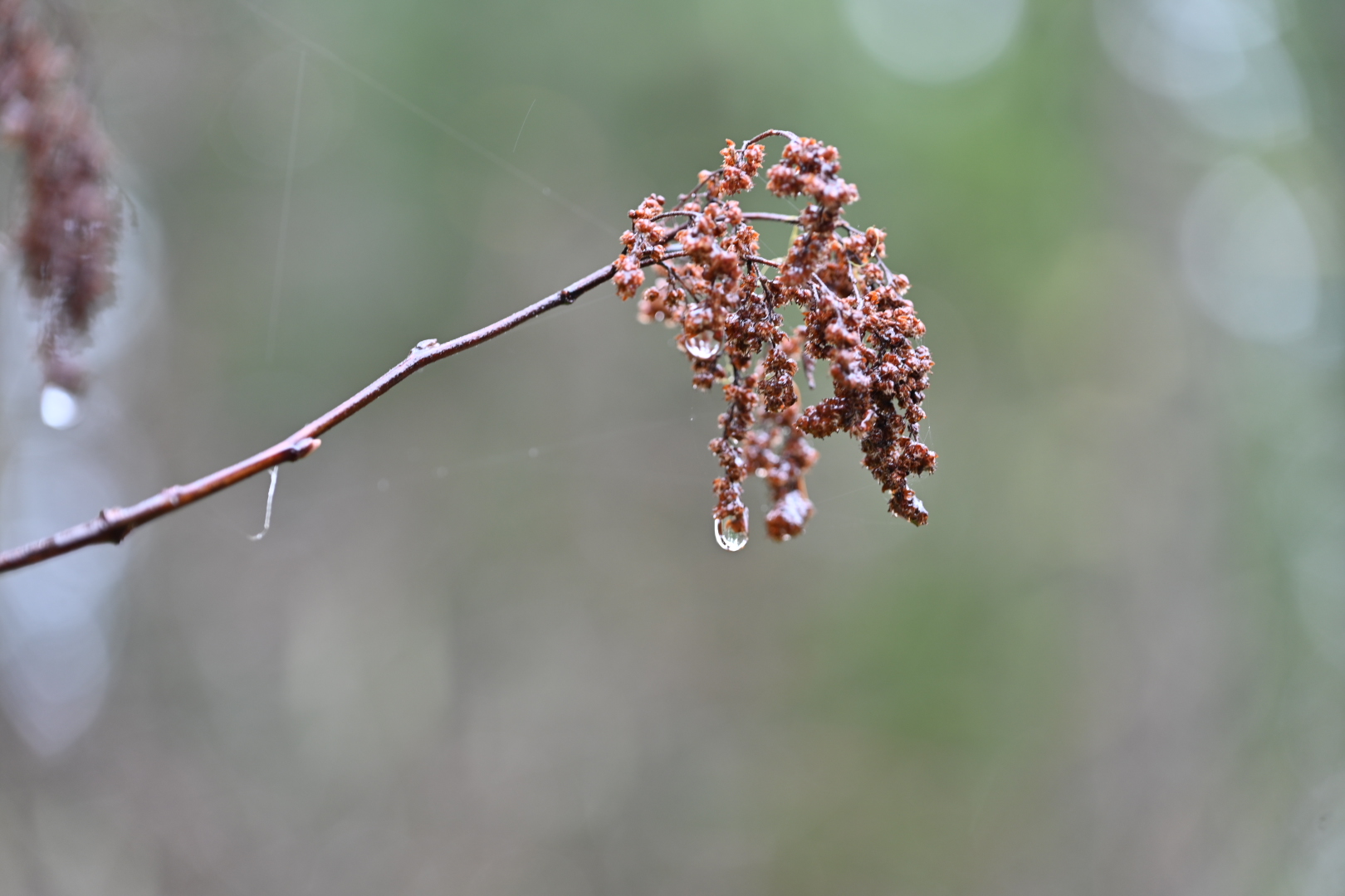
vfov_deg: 11.4
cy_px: 448
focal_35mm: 120
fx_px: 4483
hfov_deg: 17.1
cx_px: 672
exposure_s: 1/40
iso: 100
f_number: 4
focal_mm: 120
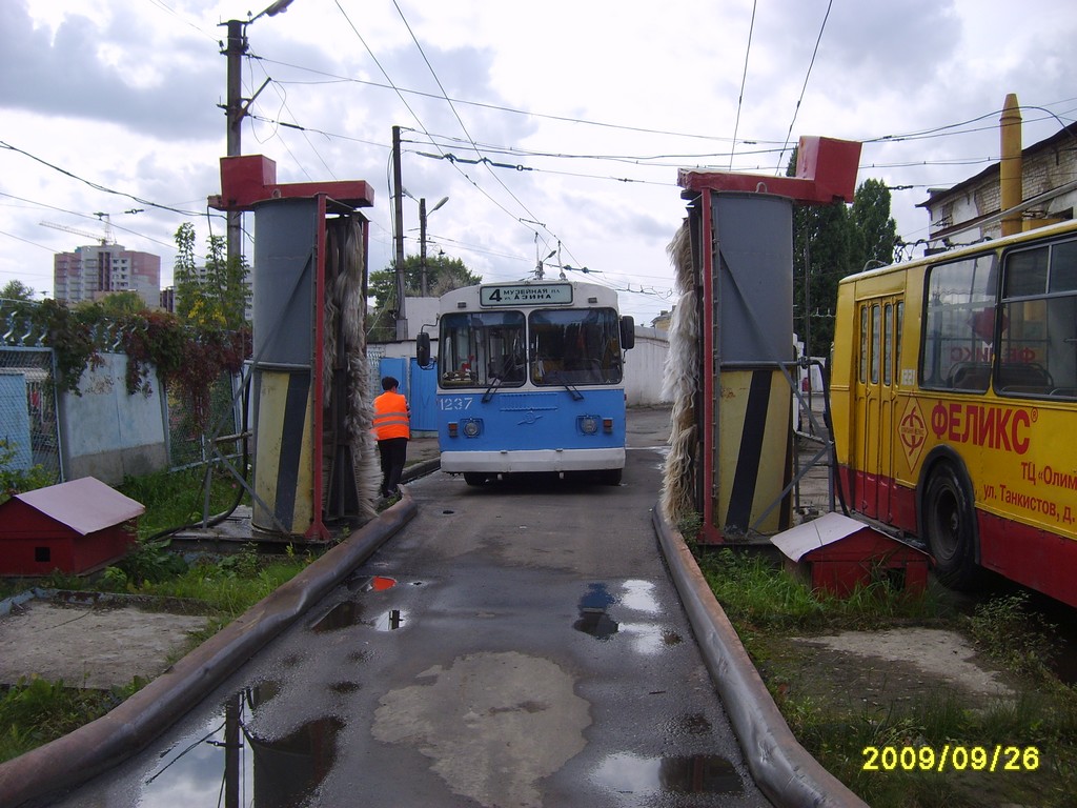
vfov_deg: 40.7
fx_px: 1089
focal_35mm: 35
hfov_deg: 52.6
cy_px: 404
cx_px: 538
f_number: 2.8
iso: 50
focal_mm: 5.8
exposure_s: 1/1000
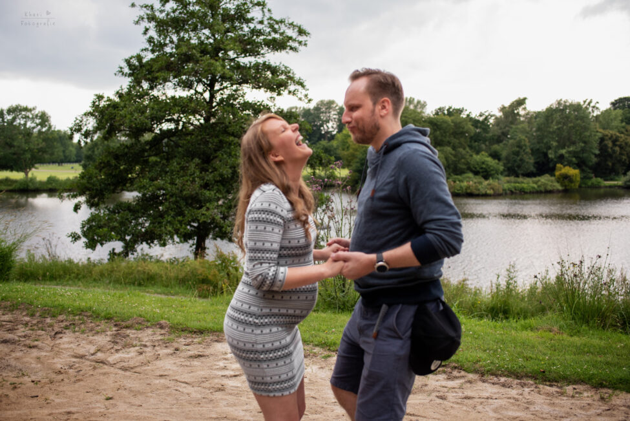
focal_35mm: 35
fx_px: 613
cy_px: 210
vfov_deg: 37.9
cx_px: 315
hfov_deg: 54.4
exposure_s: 1/640
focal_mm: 35
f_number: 2.8
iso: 500
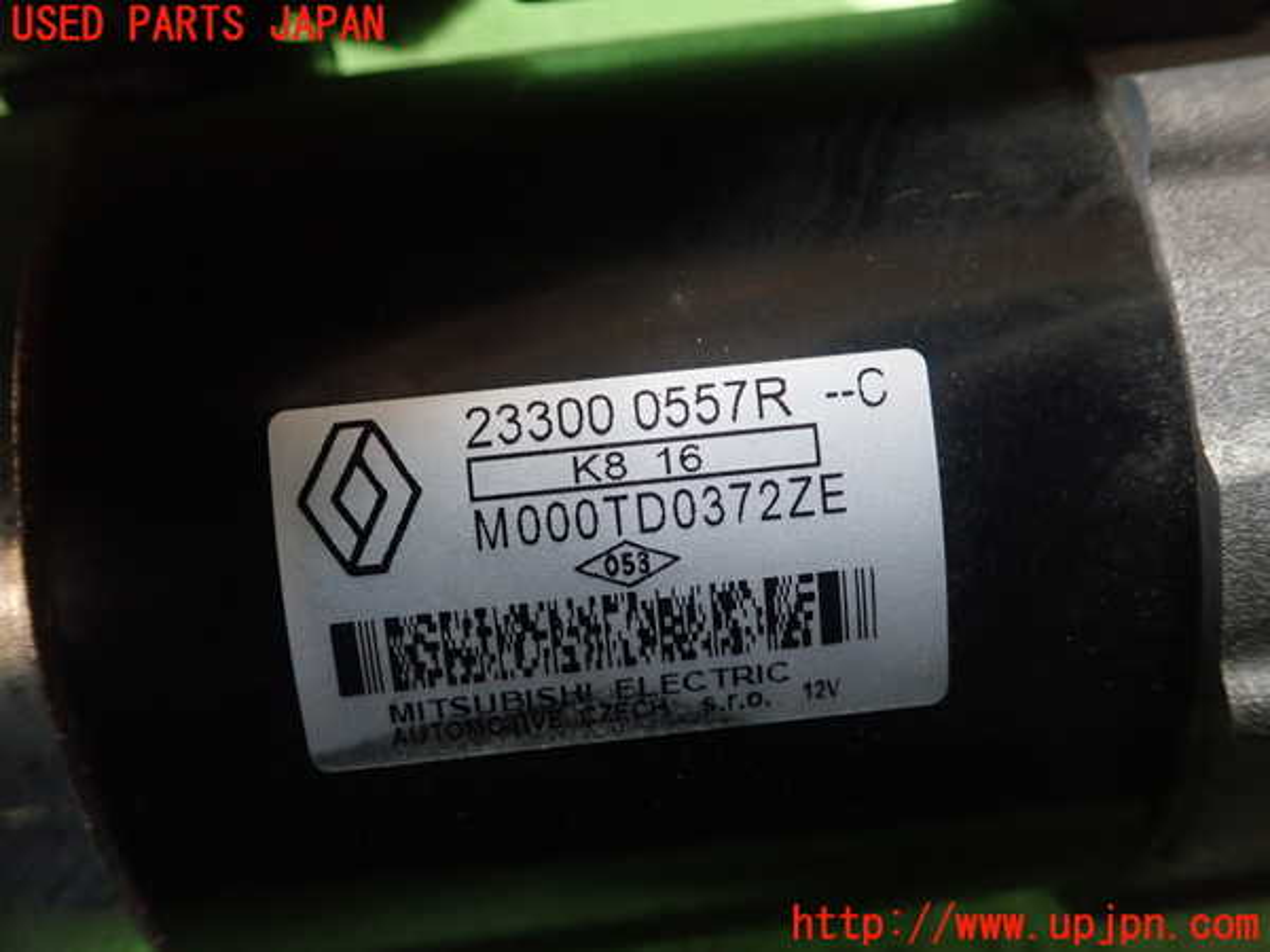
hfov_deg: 60.0
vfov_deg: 46.8
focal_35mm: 30
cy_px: 476
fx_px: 1101
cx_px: 635
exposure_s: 1/125
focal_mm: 5.5
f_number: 2.3
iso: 500
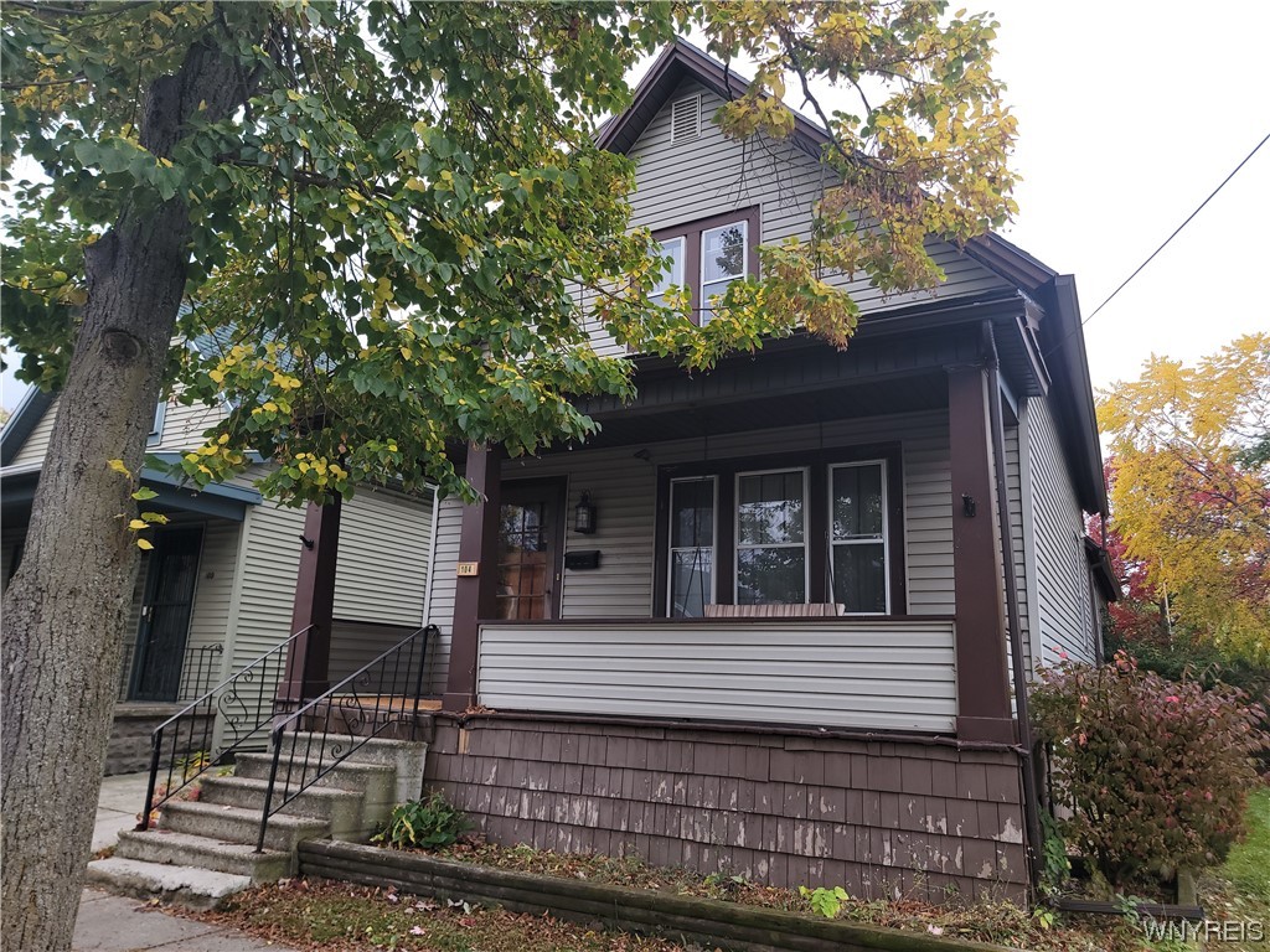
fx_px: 881
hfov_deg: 71.6
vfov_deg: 56.8
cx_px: 635
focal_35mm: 24
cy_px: 476
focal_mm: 6.7
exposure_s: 1/137
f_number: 1.8
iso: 16
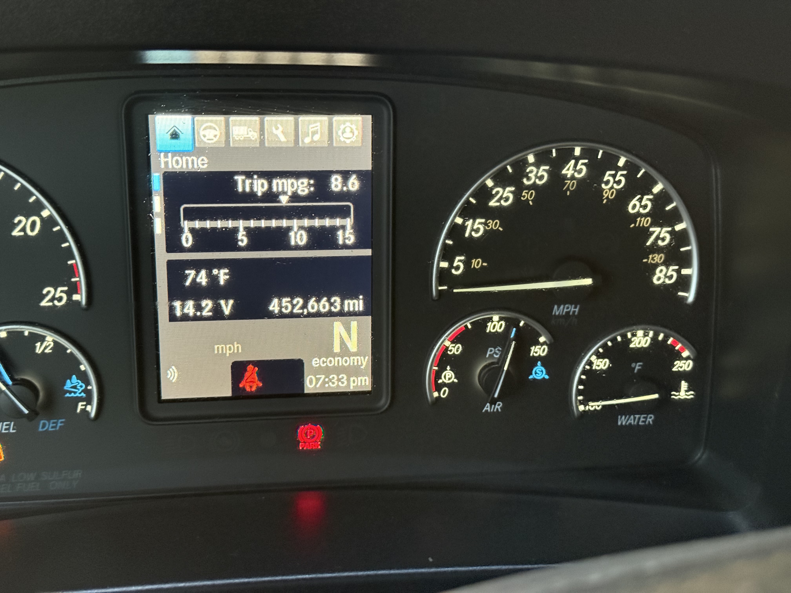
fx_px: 1097
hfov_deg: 39.7
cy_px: 296
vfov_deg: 30.3
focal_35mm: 48
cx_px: 396
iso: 500
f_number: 1.78
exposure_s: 1/36
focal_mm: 6.76
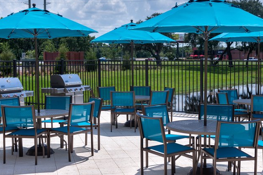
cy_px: 86
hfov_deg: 31.9
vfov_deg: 21.6
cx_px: 135
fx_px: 460
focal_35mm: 63
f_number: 10
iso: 100
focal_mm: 50
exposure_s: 1/800
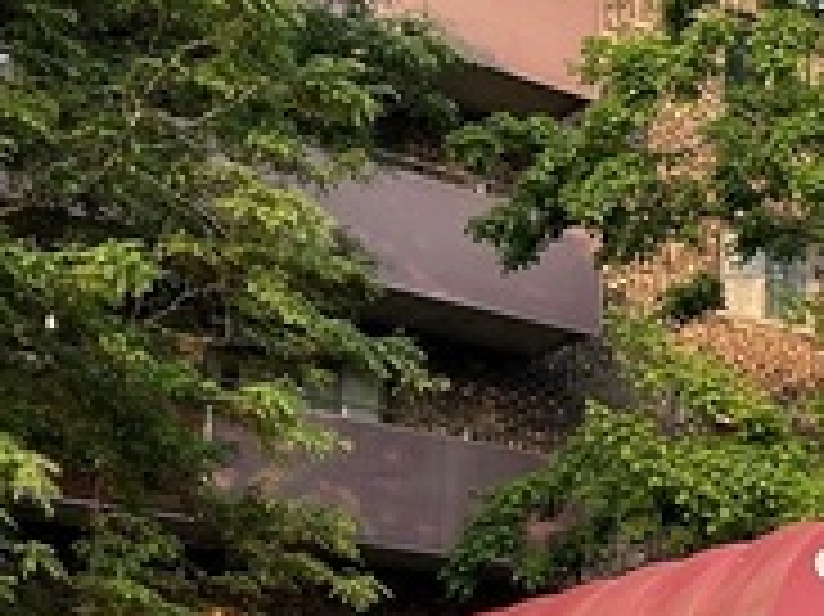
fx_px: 1998
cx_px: 1427
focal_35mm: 84
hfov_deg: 18.7
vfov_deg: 16.8
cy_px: 737
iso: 80
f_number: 1.78
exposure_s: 1/527
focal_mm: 6.86
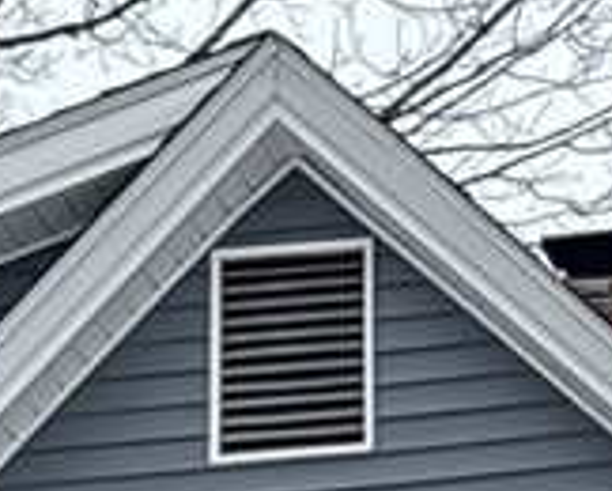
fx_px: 5368
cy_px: 1288
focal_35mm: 296
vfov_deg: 5.0
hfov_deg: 6.5
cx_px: 608
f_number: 1.78
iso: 64
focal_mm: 6.76
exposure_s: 1/1215
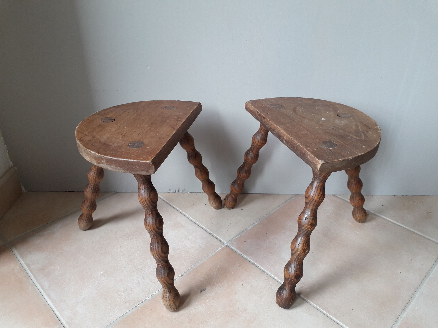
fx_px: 342
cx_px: 219
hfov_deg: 65.3
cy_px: 164
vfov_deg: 51.4
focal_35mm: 27
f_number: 1.9
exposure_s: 1/50
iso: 50
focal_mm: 3.6
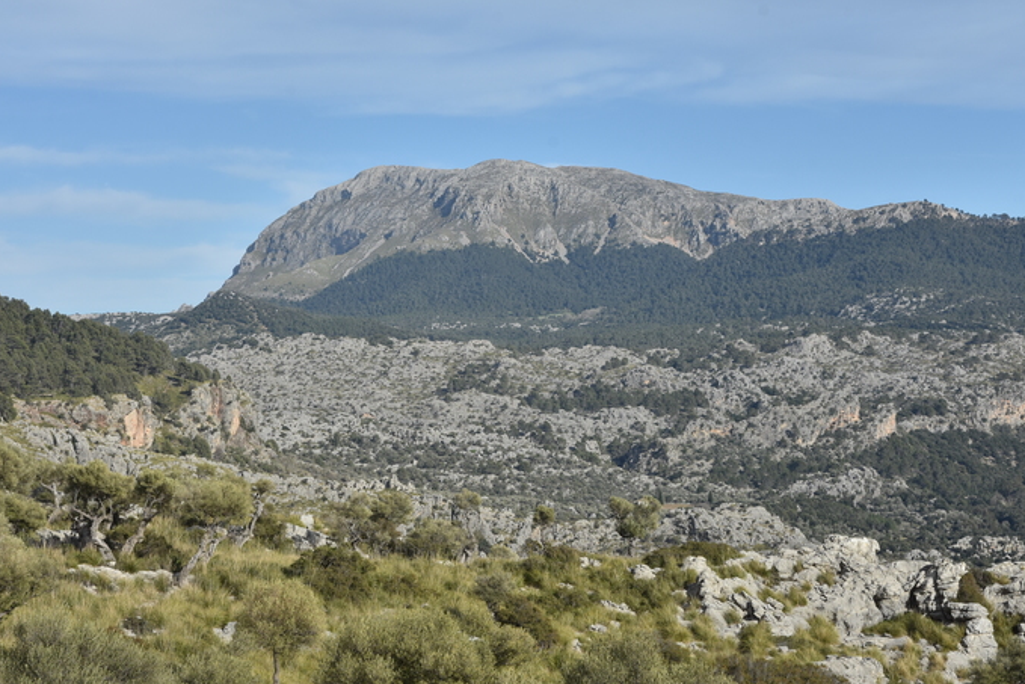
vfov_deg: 19.1
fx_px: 2037
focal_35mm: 72
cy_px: 347
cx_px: 539
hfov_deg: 28.2
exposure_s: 1/500
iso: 200
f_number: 11
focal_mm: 45
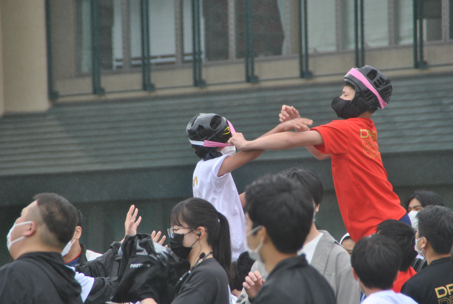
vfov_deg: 4.6
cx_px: 226
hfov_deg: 6.9
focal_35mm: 300
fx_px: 3780
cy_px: 152
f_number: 6.3
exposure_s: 1/500
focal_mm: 200
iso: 320
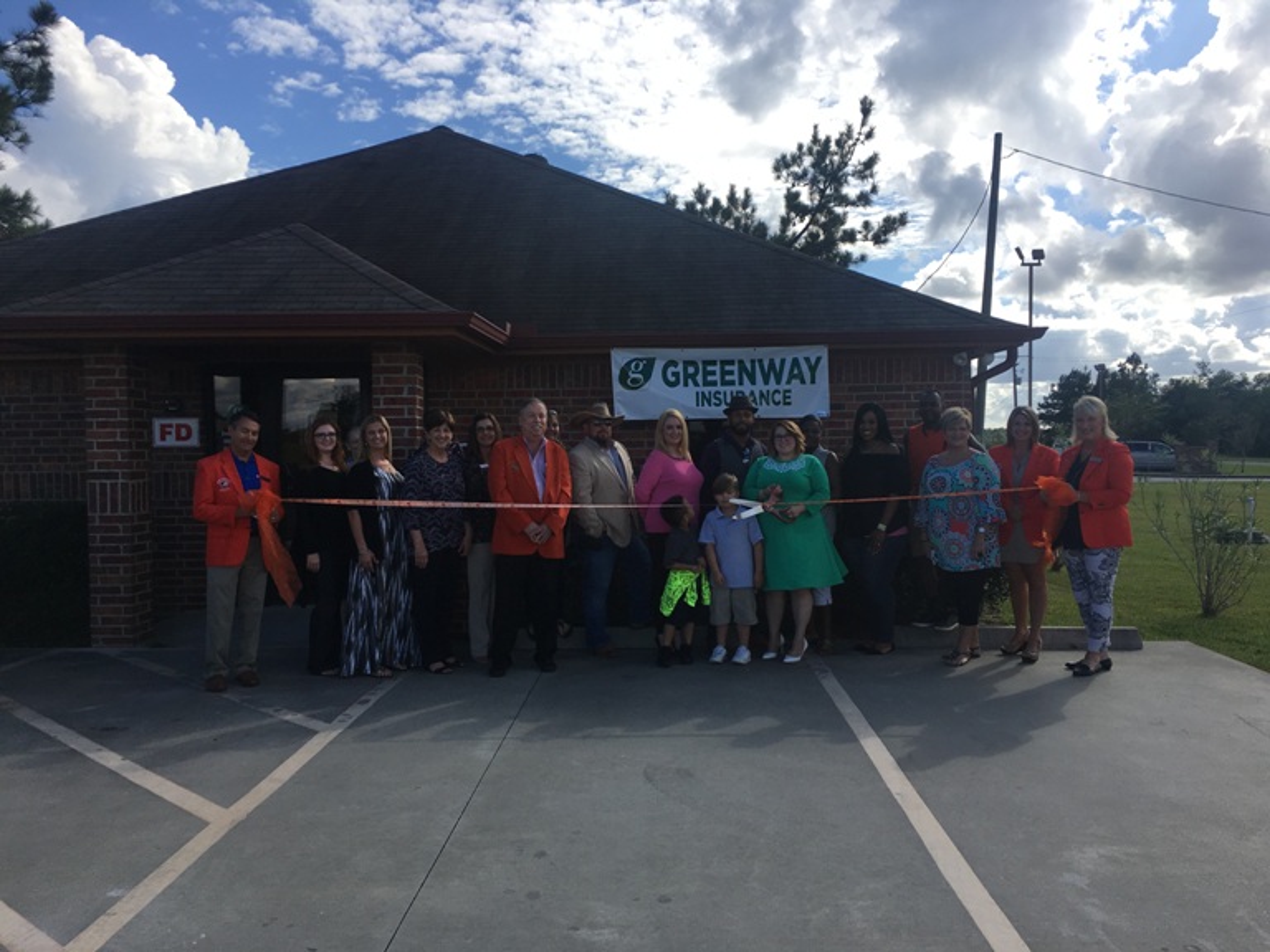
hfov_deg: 61.7
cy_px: 476
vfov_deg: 48.2
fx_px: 1064
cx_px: 635
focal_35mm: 29
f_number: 2.2
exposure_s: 1/1923
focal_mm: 4.15
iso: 25
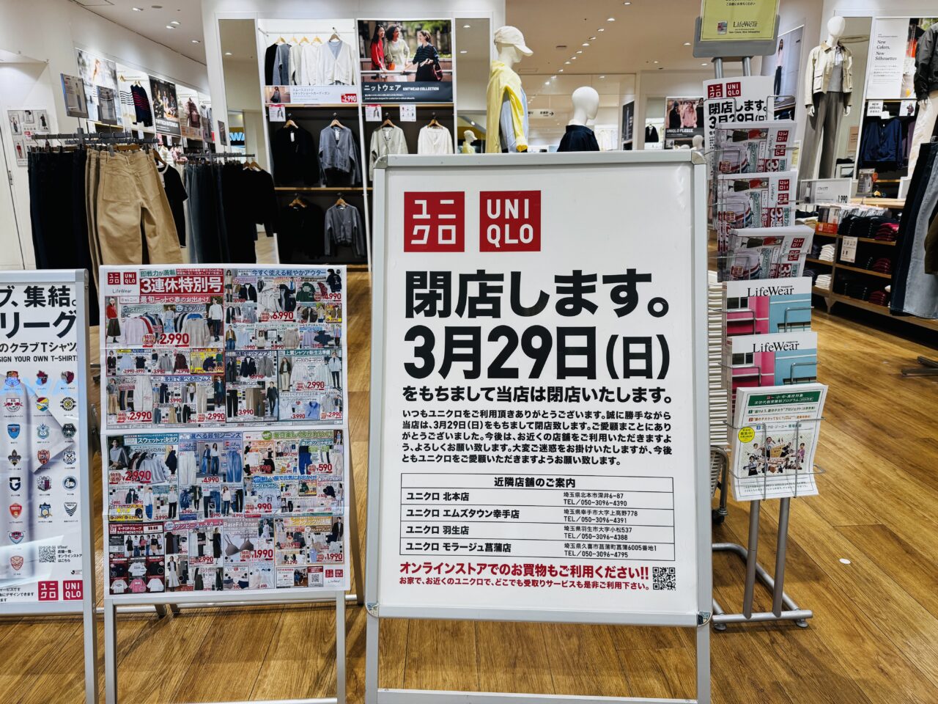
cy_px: 352
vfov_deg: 56.8
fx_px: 650
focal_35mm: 24
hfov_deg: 71.6
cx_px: 469
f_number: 1.78
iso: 80
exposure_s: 1/100
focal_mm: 6.76
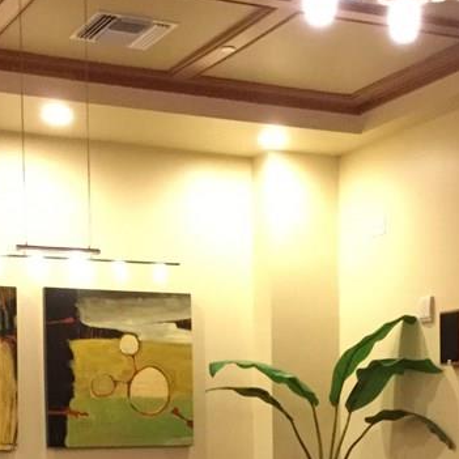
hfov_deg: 21.6
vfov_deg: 20.9
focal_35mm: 80
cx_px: 216
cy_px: 464
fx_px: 1200
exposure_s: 1/15
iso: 320
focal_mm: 3.3
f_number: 2.4
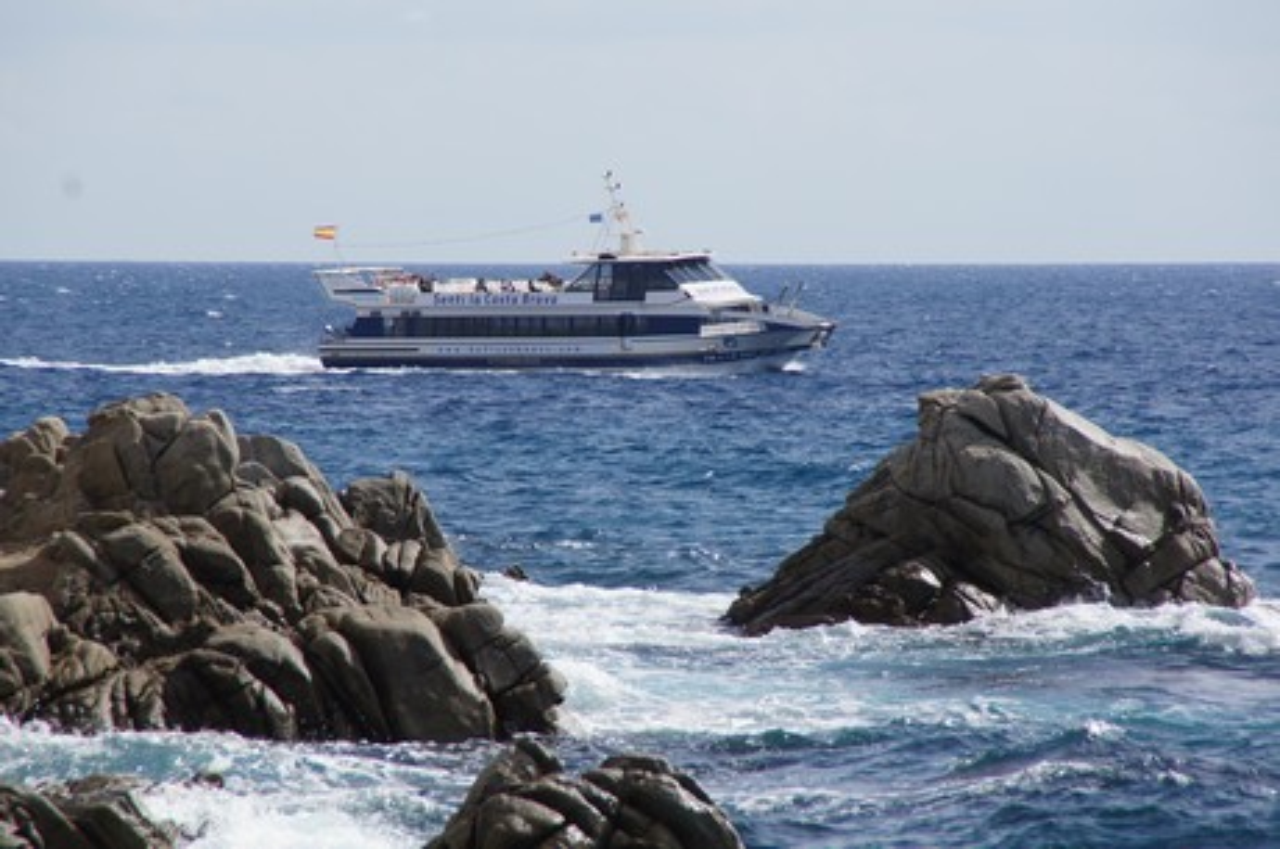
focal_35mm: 300
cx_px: 640
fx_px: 10648
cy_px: 424
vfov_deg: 4.6
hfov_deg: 6.9
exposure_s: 1/320
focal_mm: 200
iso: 100
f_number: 9
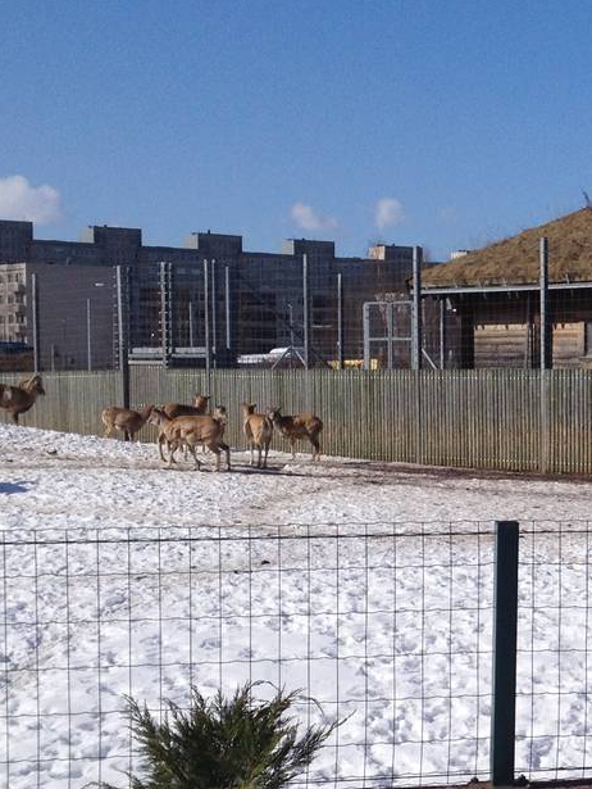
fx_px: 2073
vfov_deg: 21.4
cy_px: 545
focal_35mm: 91
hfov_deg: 15.7
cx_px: 692
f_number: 2.4
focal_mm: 4.28
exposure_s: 1/4608
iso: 50
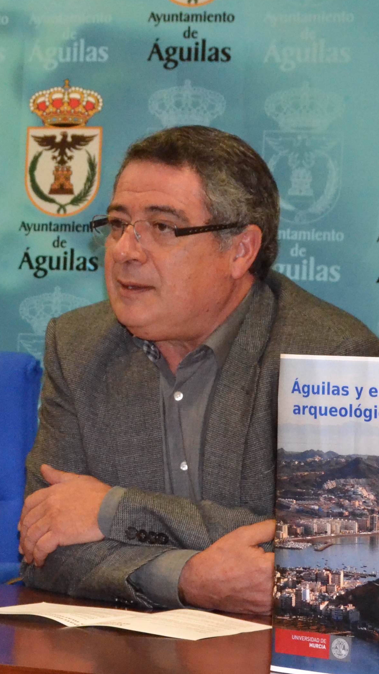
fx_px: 2467
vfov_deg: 15.6
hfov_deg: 8.6
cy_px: 346
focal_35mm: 138
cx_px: -126
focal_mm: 40
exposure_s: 1/60
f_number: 7.1
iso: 3200
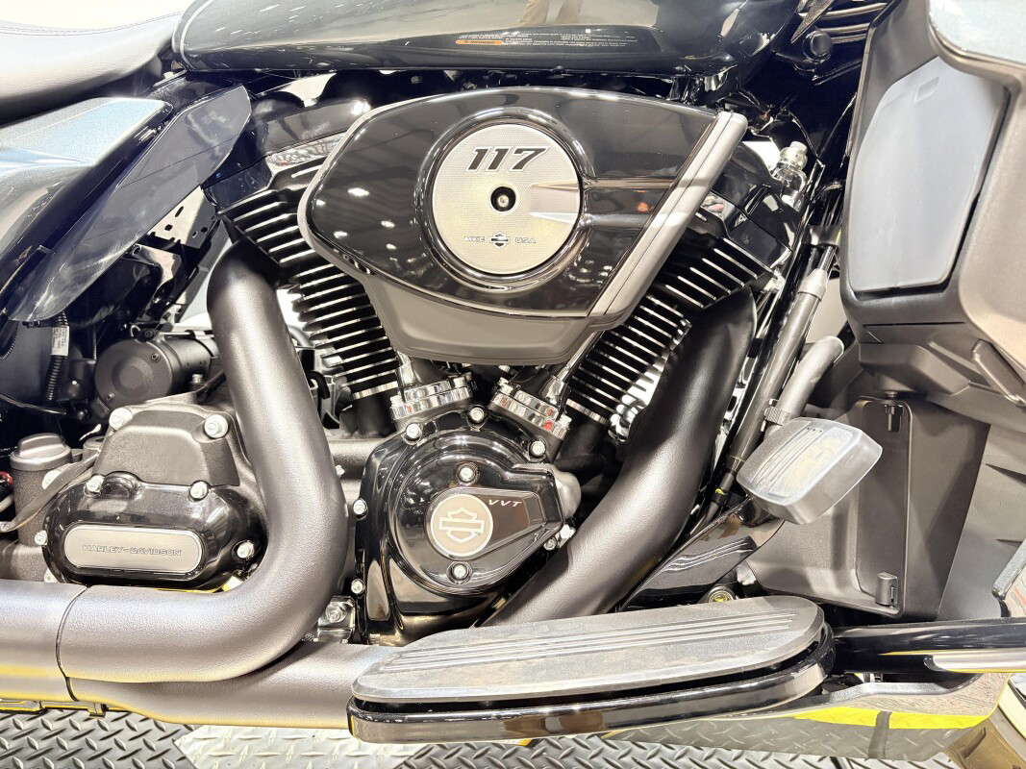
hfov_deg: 67.3
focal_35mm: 26
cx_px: 513
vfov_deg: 53.1
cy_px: 384
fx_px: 771
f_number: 1.6
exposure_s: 1/60
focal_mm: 5.96
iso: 320
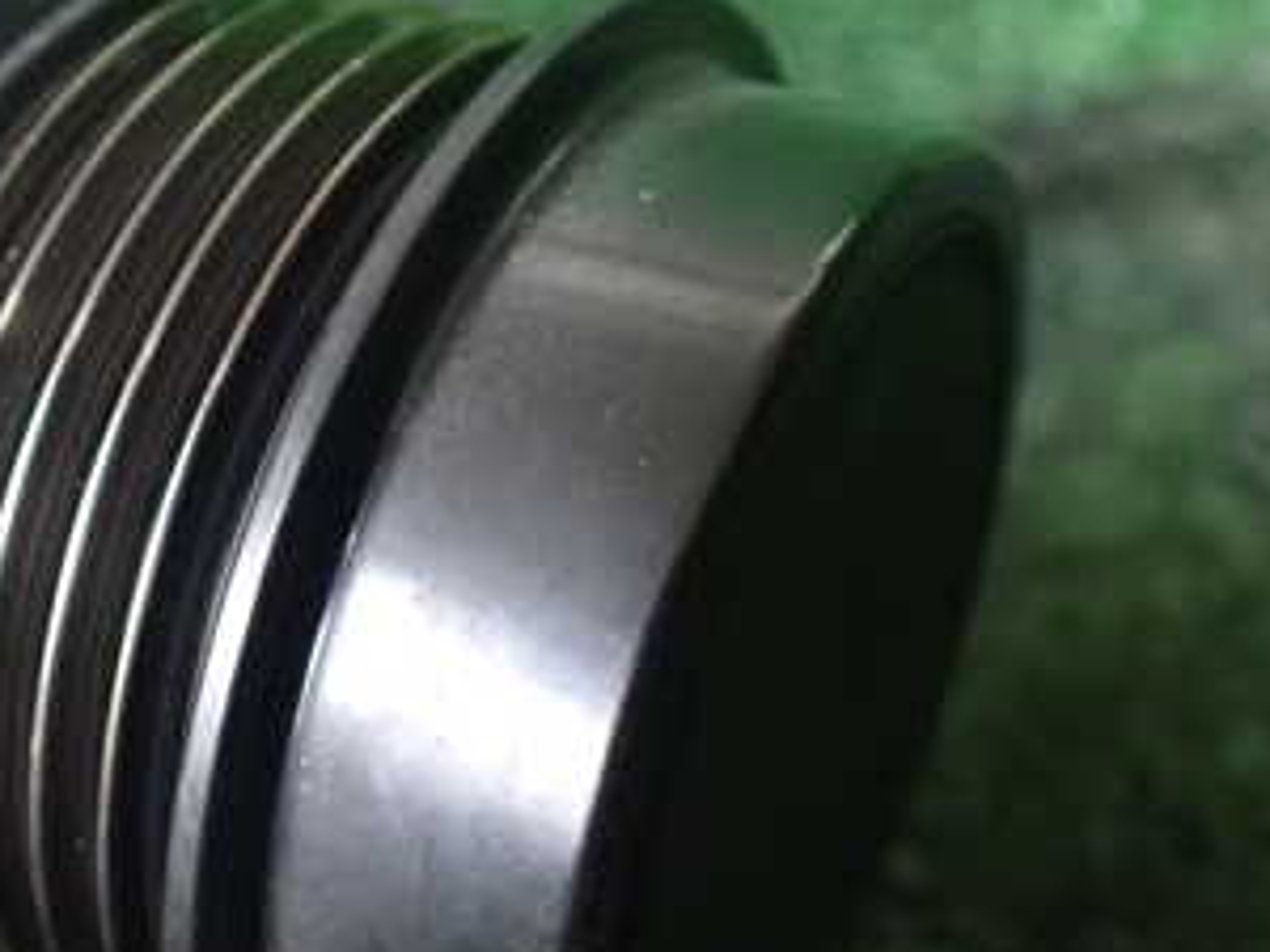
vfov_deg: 24.4
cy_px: 470
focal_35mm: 60
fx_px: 2201
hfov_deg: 31.5
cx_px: 284
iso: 1600
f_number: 2.3
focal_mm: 5.4
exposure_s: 1/30
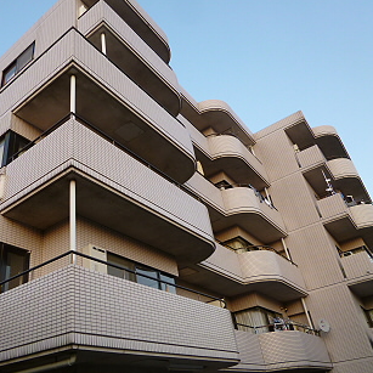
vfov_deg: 55.6
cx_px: 132
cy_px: 184
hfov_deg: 54.8
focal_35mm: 29
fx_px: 354
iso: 100
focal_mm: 4.3
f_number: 2.5
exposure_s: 1/200
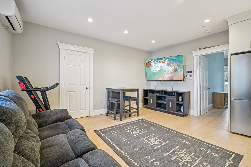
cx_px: 126
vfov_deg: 73.8
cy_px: 84
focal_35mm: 16
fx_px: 112
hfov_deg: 96.7
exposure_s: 1/8
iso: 400
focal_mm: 16
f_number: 8
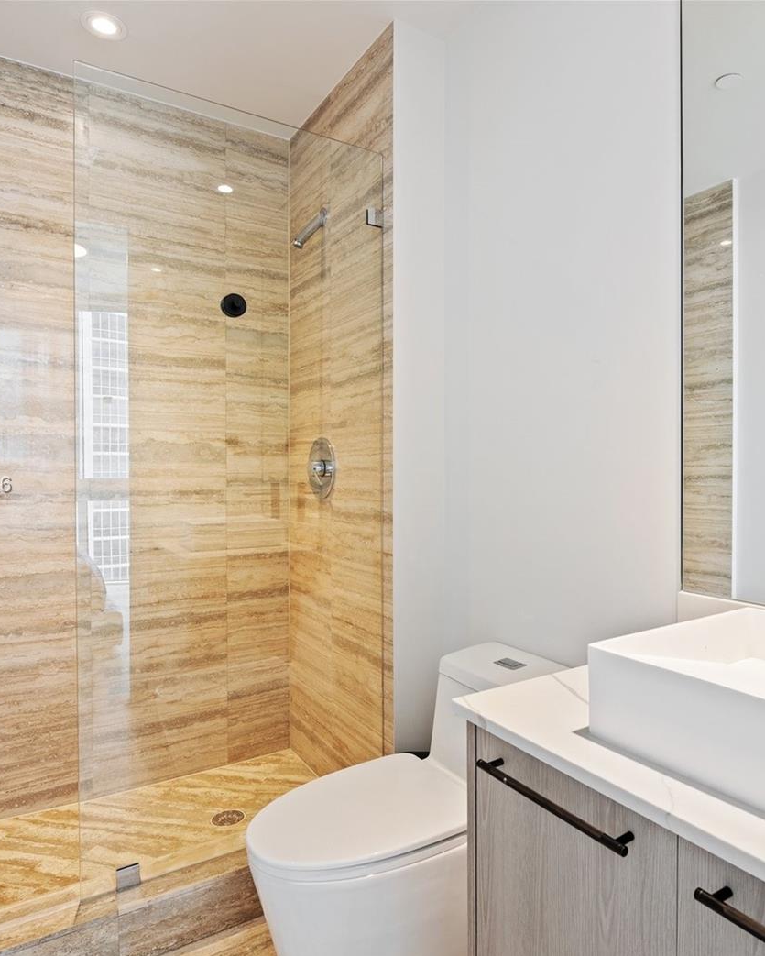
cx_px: 459
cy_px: 486
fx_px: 651
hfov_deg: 60.4
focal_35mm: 23
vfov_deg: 72.6
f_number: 8
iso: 200
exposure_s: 1/3
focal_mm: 16
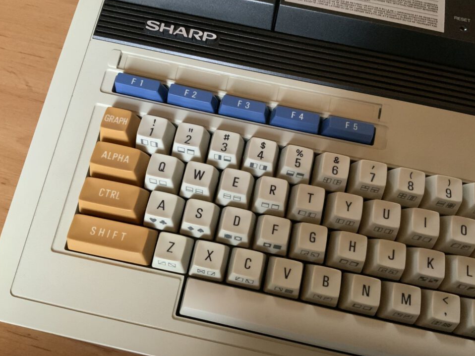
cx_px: 242
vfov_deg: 45.4
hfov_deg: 58.4
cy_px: 188
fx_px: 425
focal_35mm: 31
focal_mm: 3
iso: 320
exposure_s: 1/30
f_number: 1.8
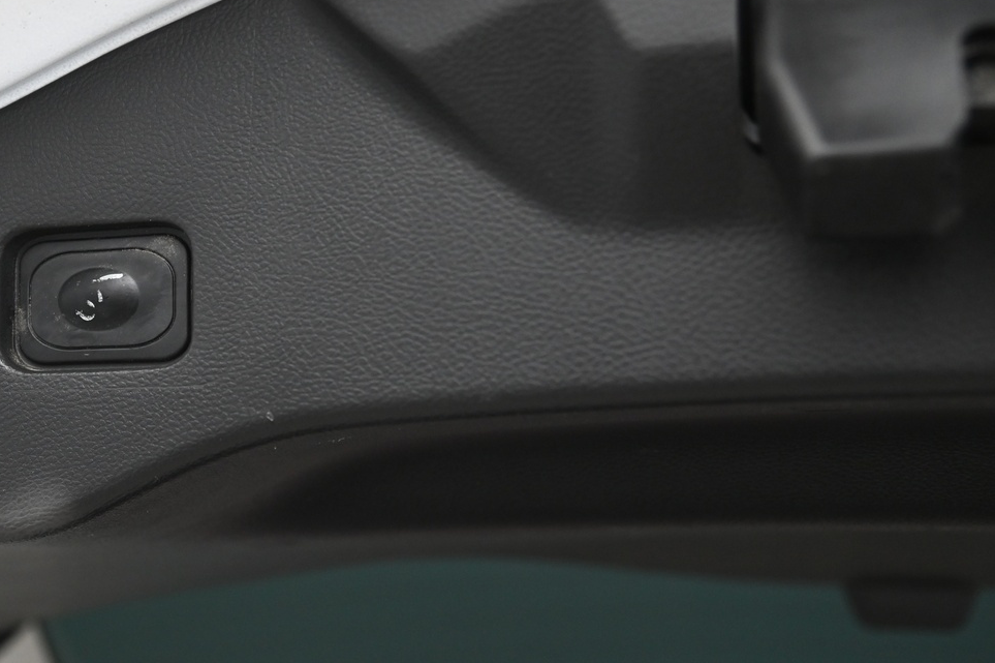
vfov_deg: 23.0
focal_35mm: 59
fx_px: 1630
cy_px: 361
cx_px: 158
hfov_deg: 32.7
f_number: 4
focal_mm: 35
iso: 2000
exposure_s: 1/100
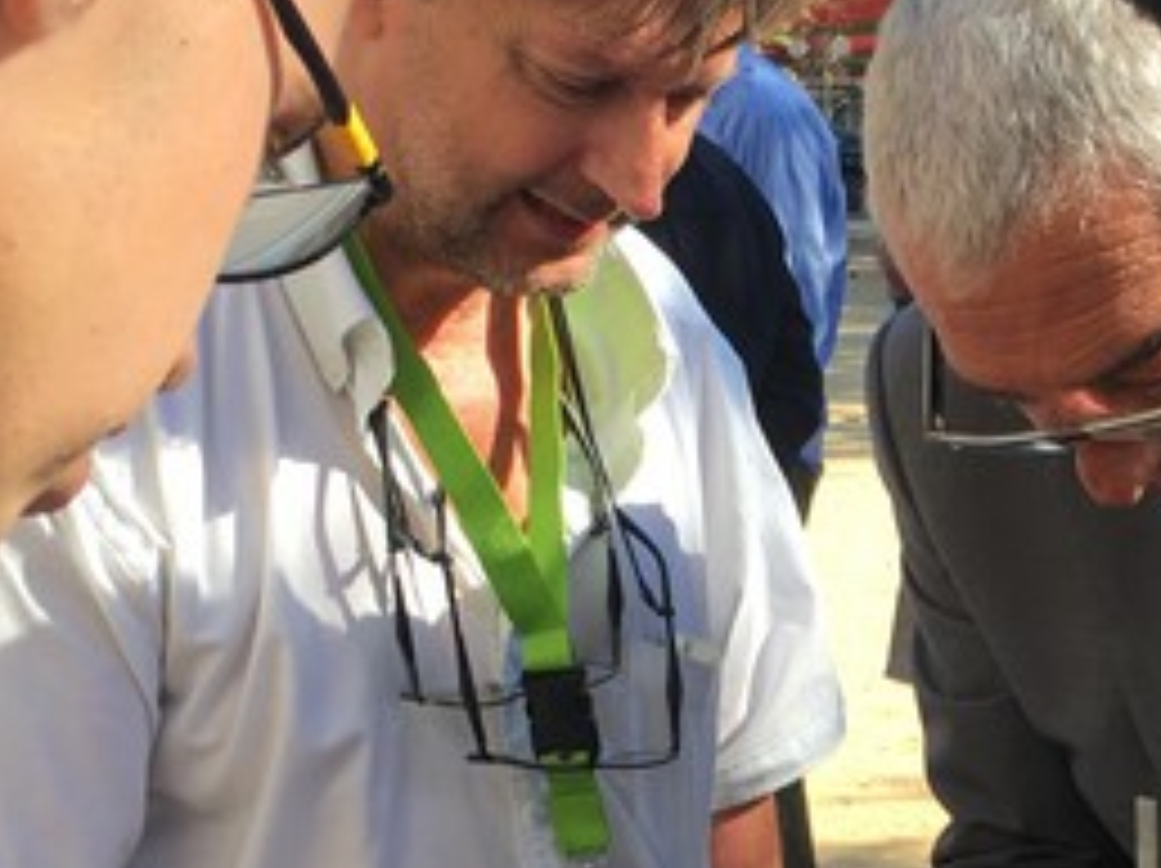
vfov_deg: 20.2
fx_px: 2413
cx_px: 918
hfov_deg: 26.6
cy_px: 693
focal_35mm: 72
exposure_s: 1/481
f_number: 2.2
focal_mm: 4.15
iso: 25
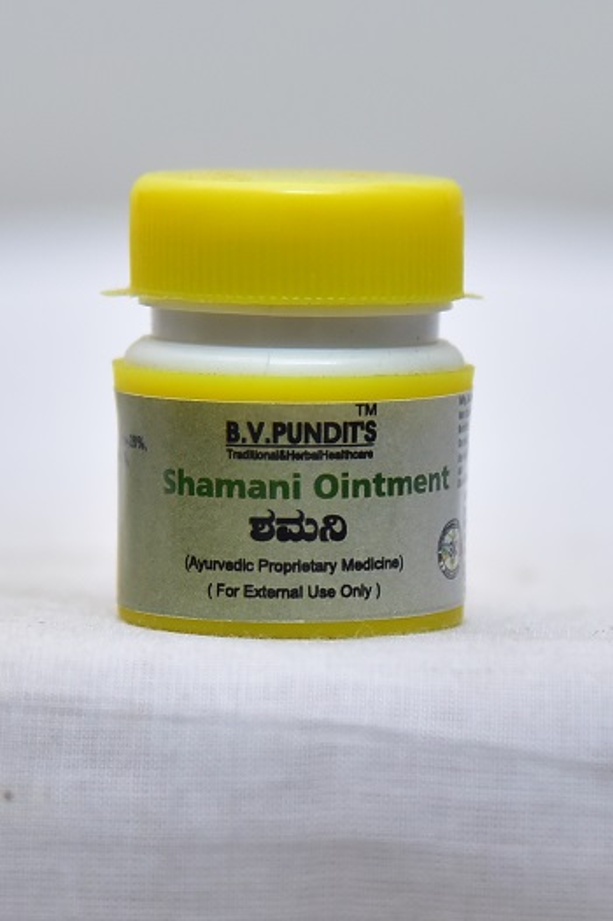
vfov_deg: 19.5
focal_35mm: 105
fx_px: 2685
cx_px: 306
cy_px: 460
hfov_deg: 13.0
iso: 1600
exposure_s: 1/125
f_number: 4
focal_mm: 105
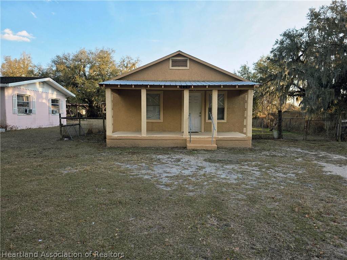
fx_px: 231
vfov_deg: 58.9
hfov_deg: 73.9
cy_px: 130
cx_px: 174
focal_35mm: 23
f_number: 1.7
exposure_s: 1/2500
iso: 80
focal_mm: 6.3
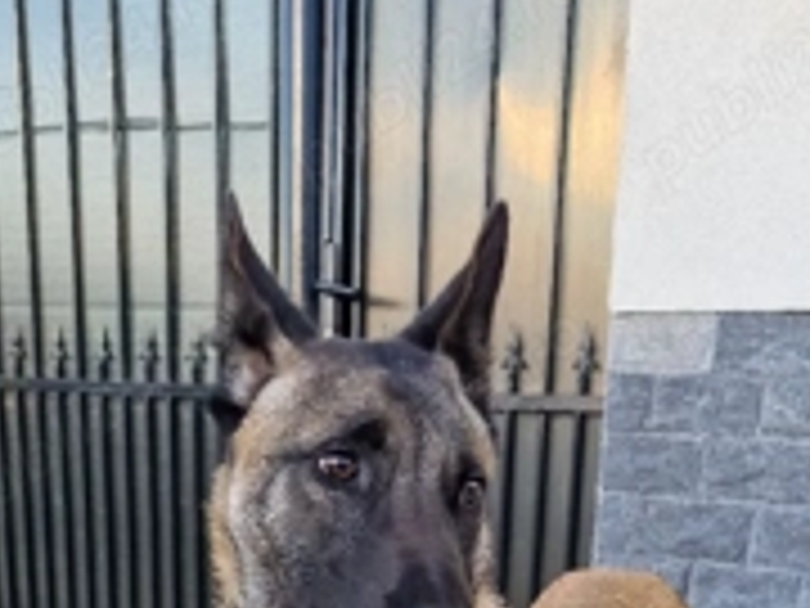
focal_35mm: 51
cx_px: 526
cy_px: 829
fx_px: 1193
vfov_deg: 24.3
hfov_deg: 37.2
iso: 50
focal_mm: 6.4
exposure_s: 1/182
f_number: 1.8
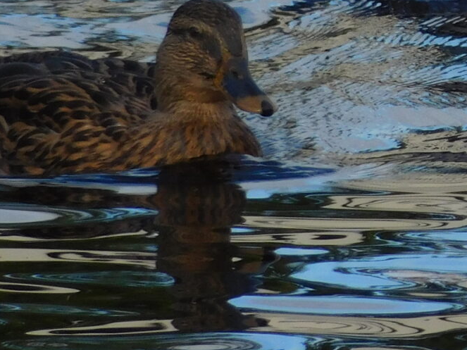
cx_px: 809
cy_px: -168
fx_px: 22917
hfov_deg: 1.2
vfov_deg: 0.9
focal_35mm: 1699
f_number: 5.9
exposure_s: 1/320
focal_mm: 78.1
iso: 125
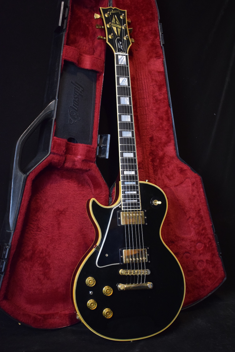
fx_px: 441
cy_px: 176
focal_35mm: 45
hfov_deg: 29.9
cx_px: 118
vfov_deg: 43.6
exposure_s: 1/60
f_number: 4.2
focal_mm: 30
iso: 2500
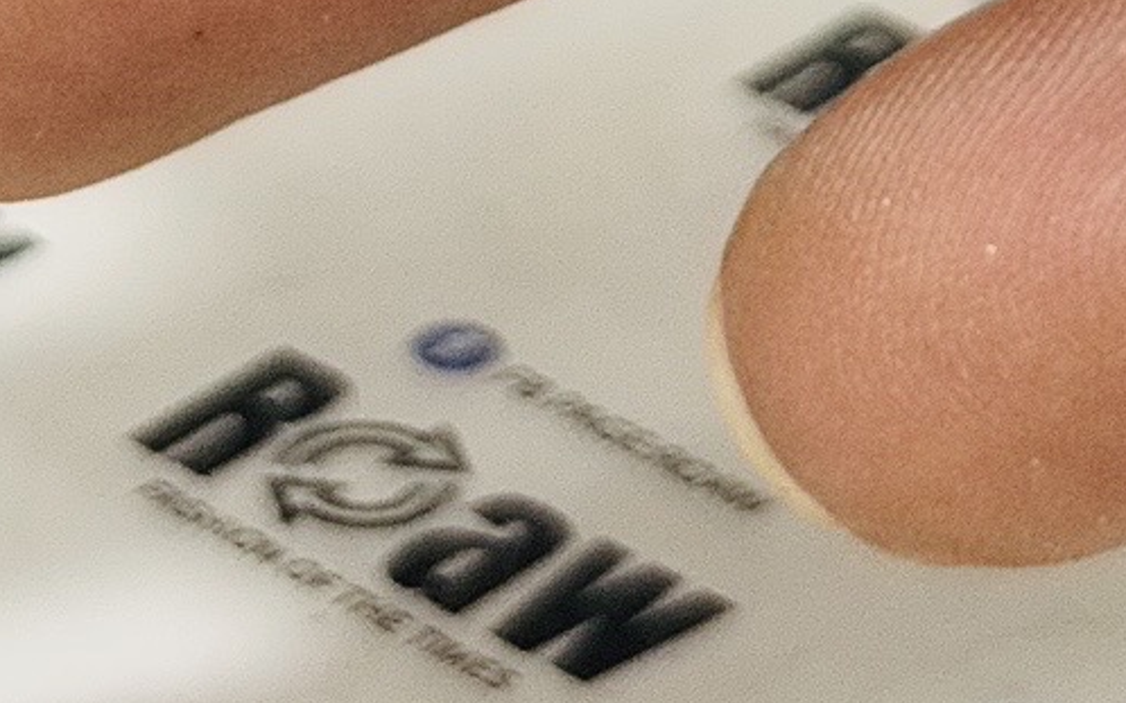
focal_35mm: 223
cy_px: -1494
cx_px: 1036
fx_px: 6842
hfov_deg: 9.4
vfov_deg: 5.5
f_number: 1.6
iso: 50
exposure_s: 1/50
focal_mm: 5.96
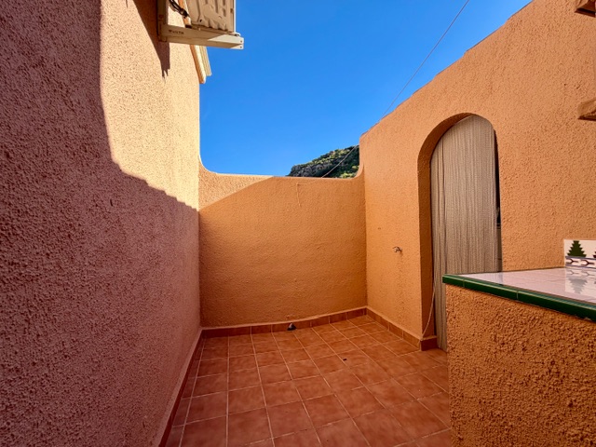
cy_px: 224
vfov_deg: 85.7
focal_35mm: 14
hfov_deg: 102.1
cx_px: 298
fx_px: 241
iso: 40
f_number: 2.2
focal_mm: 2.22
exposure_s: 1/559
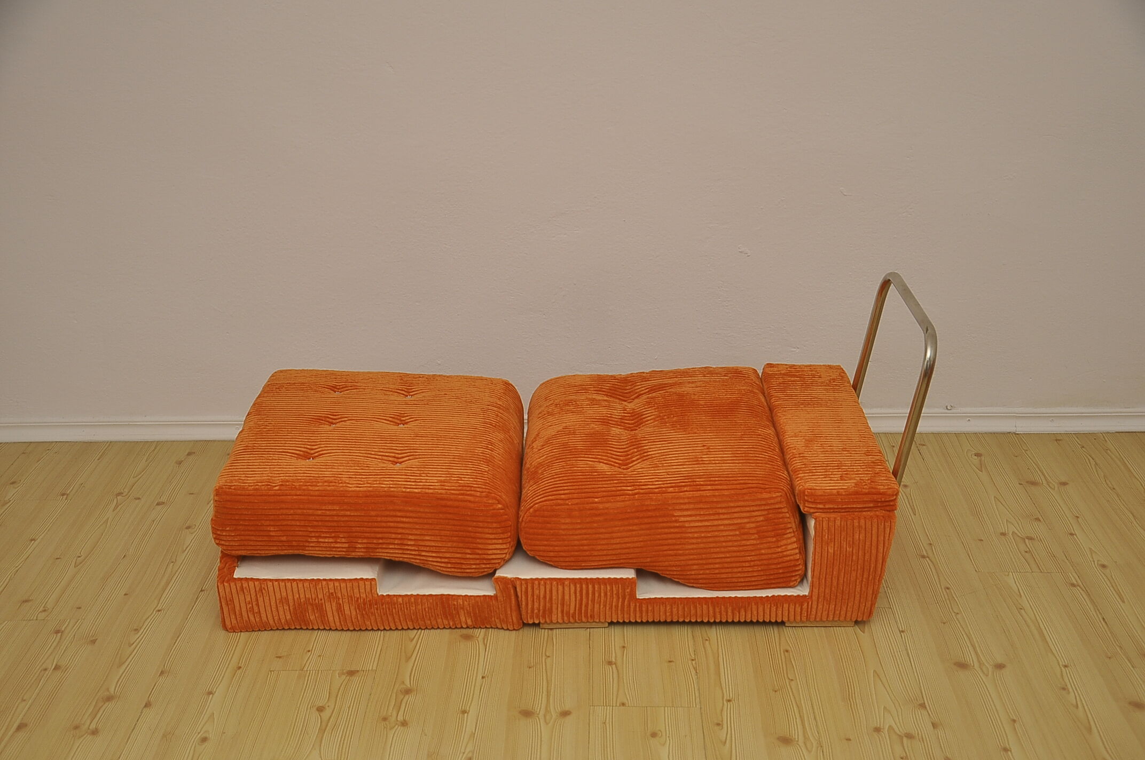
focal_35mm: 48
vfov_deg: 28.0
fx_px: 1525
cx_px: 572
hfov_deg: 41.2
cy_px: 380
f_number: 5
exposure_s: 1/200
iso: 200
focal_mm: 32
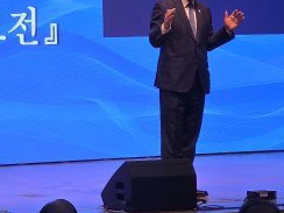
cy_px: 21
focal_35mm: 226
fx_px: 1854
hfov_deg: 8.6
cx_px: -72
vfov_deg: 6.6
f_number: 2.4
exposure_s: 1/79.9
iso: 32
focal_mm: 7
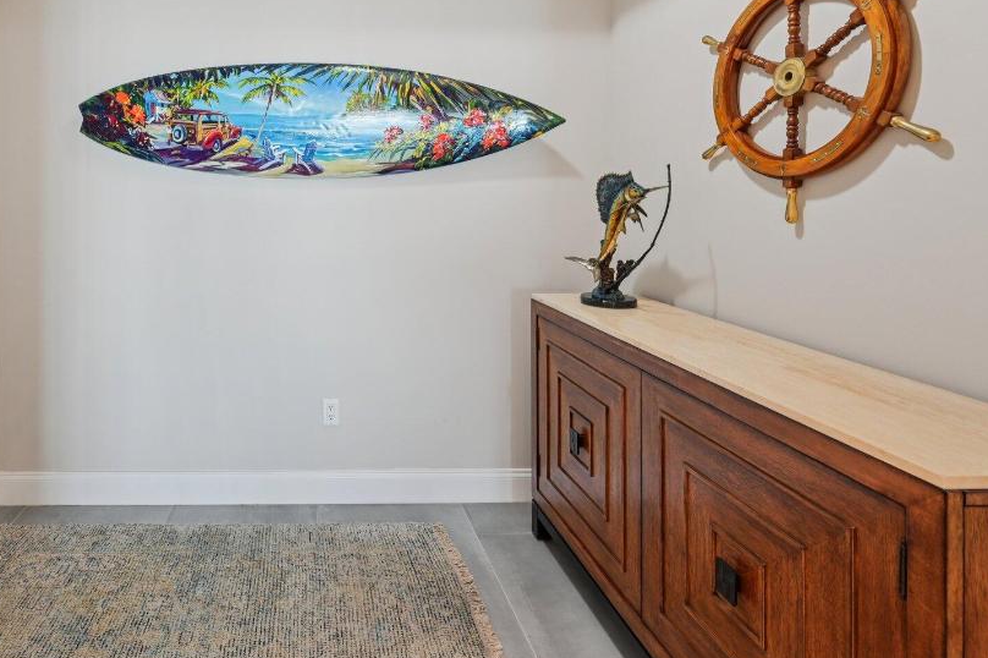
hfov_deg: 80.8
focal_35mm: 20
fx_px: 549
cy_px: 201
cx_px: 318
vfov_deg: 59.9
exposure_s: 1/13
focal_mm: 14
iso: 800
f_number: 8
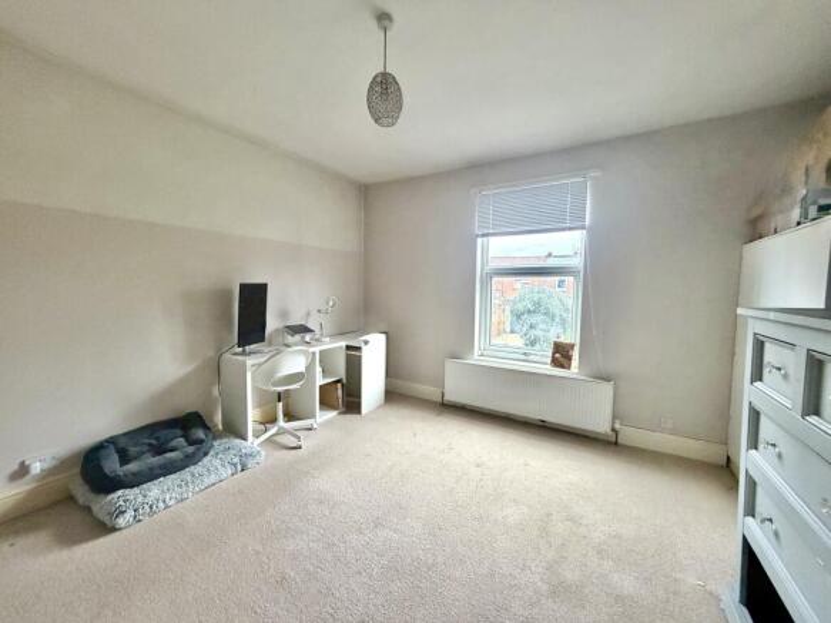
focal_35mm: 14
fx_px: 336
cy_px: 312
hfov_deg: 102.1
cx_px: 416
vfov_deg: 85.7
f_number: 2.2
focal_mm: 2.22
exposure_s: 1/73
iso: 320
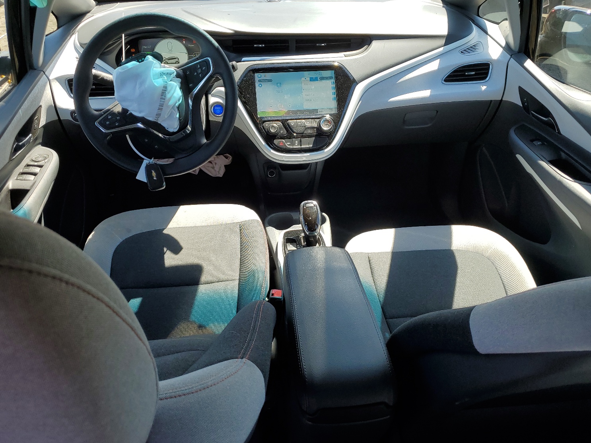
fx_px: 478
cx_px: 286
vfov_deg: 49.7
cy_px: 225
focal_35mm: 28
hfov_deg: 63.4
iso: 50
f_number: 1.5
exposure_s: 1/667
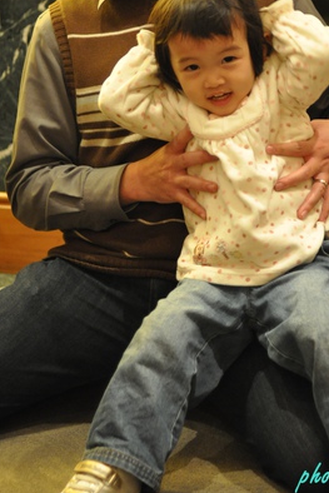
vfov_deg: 25.1
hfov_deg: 17.1
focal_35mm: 80
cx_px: 229
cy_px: 124
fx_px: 1092
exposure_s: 1/40
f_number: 2
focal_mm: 35
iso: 1600
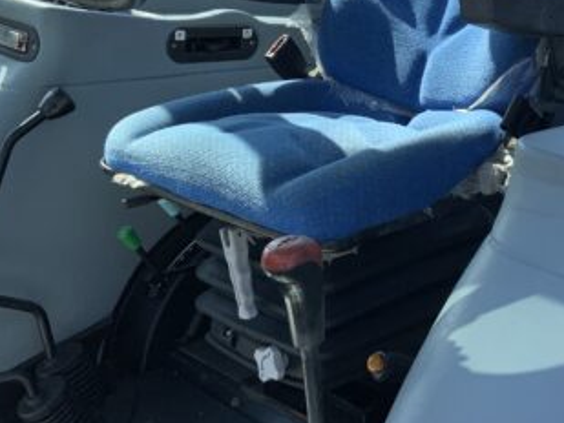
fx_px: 978
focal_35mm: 60
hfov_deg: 31.3
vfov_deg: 23.9
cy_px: 62
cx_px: 453
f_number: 1.8
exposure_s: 1/781
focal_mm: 3
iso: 16
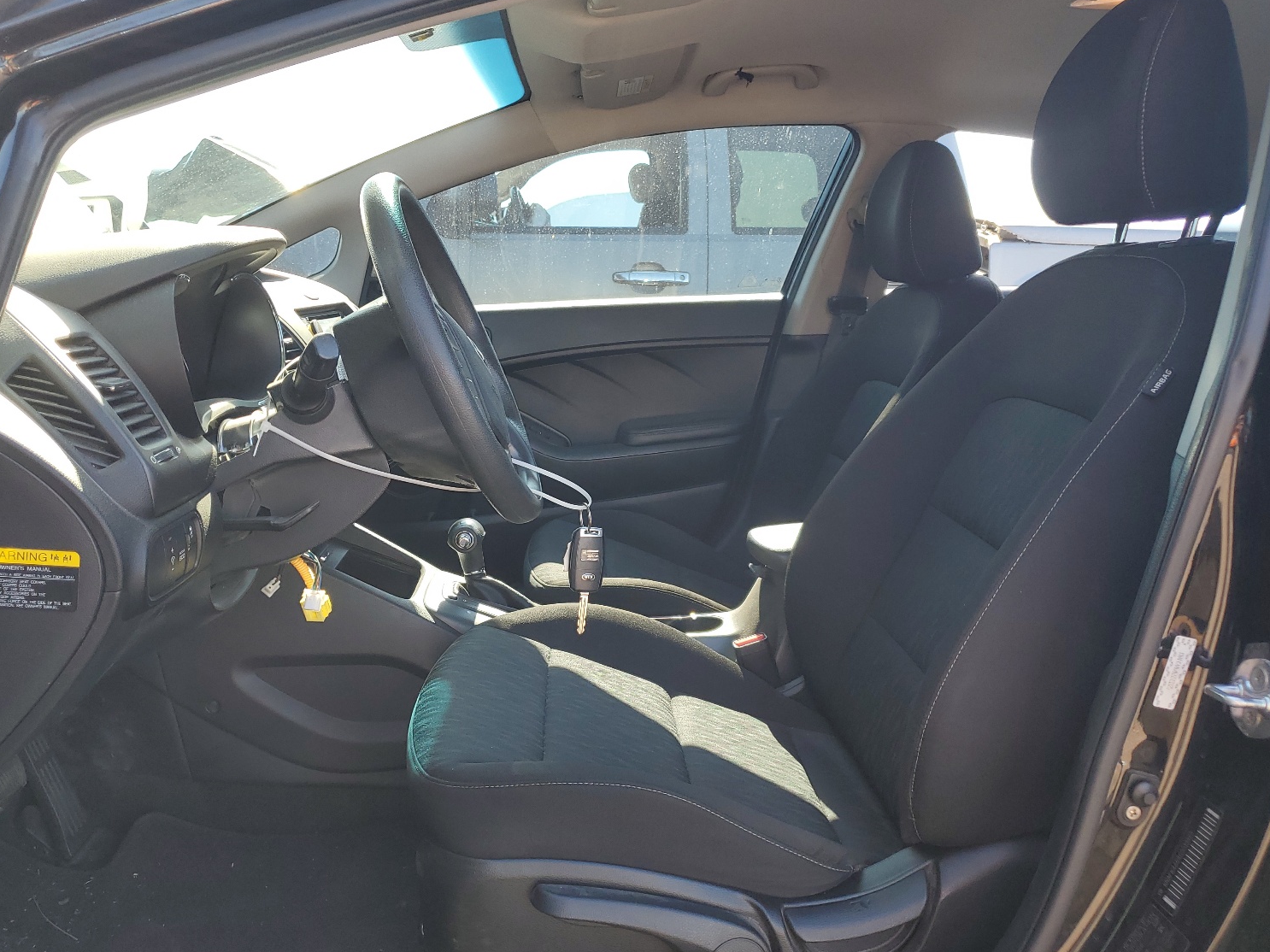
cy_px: 483
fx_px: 1027
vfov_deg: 49.7
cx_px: 620
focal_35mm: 28
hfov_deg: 63.4
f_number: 1.5
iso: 50
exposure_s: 1/312
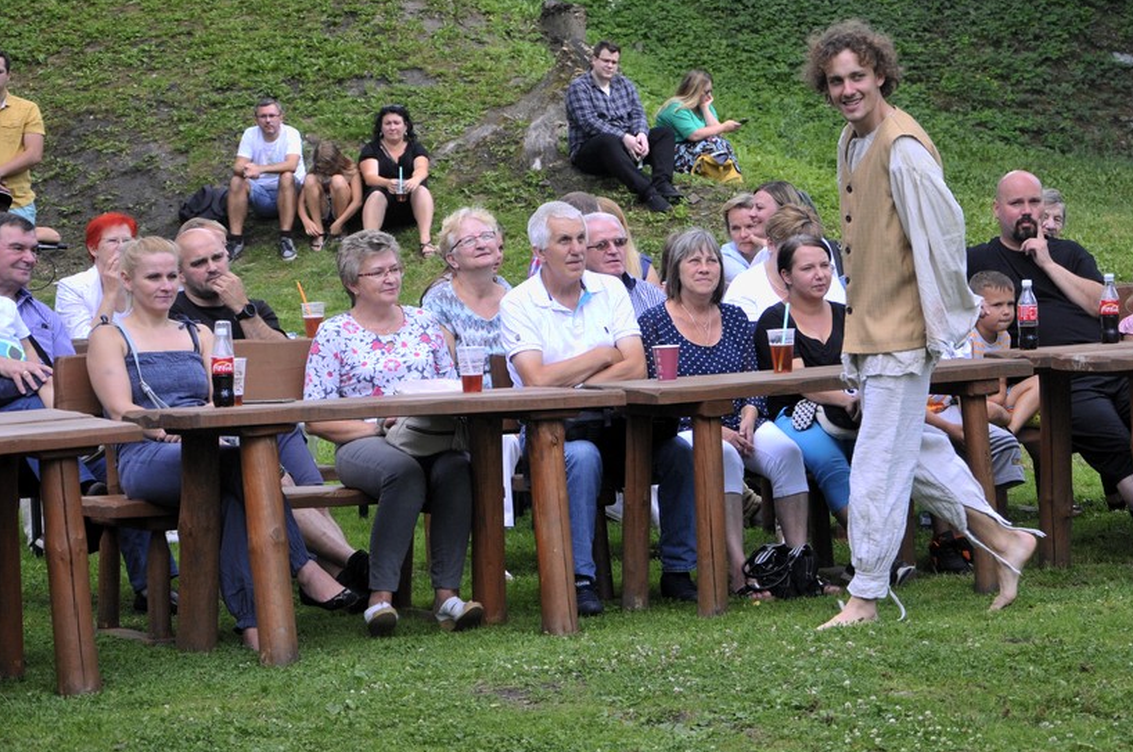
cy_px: 312
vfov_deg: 11.3
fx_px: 3803
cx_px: 680
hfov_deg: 16.9
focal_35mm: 121
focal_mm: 66
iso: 500
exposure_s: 1/500
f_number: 5.3
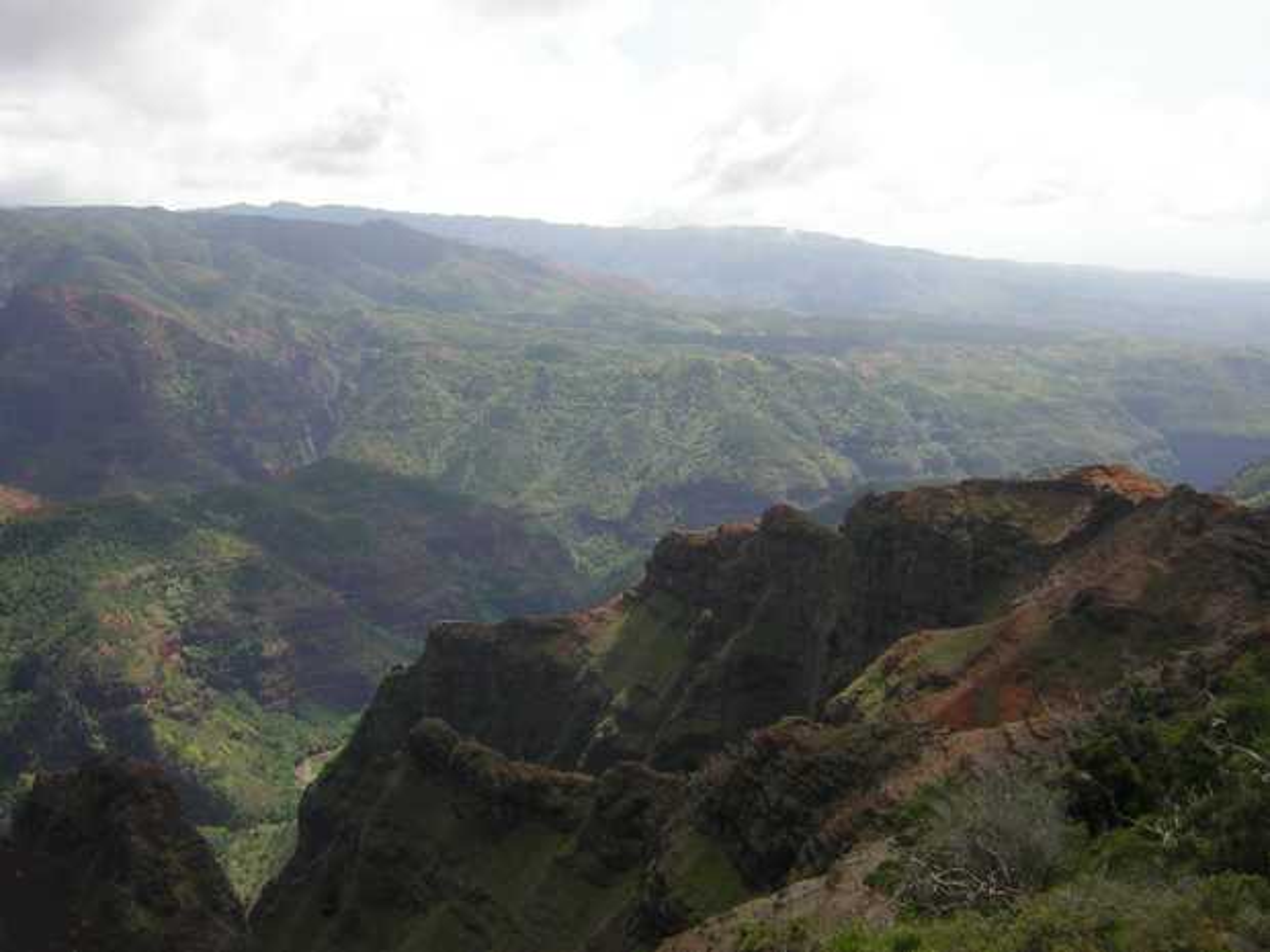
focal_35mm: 36
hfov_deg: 51.4
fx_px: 1321
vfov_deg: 39.7
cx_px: 635
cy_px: 476
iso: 50
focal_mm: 4.7
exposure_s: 1/228
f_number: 5.2
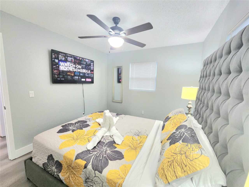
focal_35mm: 13
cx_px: 124
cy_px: 94
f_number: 2.2
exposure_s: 1/60.2
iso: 400
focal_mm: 2.2
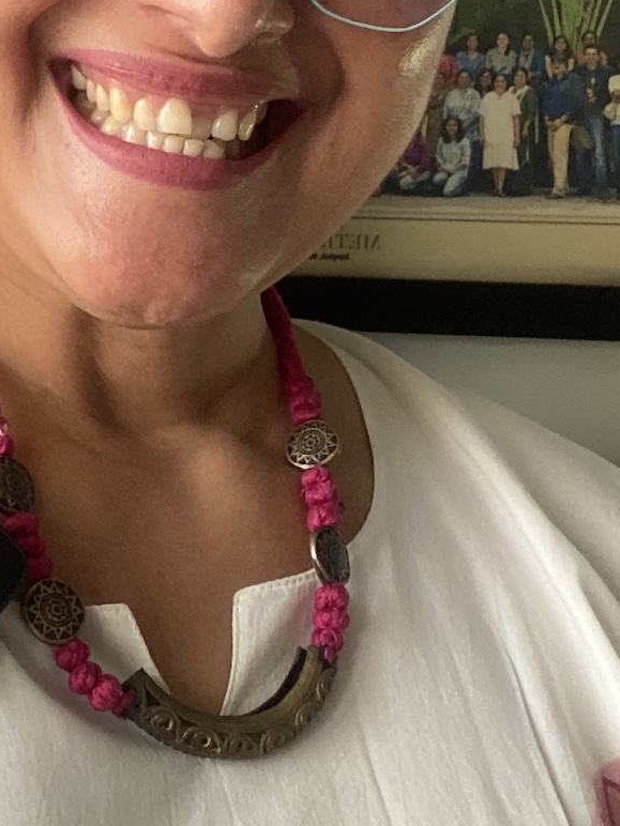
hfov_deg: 20.1
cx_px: 86
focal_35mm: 72
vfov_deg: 26.8
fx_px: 1719
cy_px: 259
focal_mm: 2.71
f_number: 2.2
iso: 320
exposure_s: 1/50
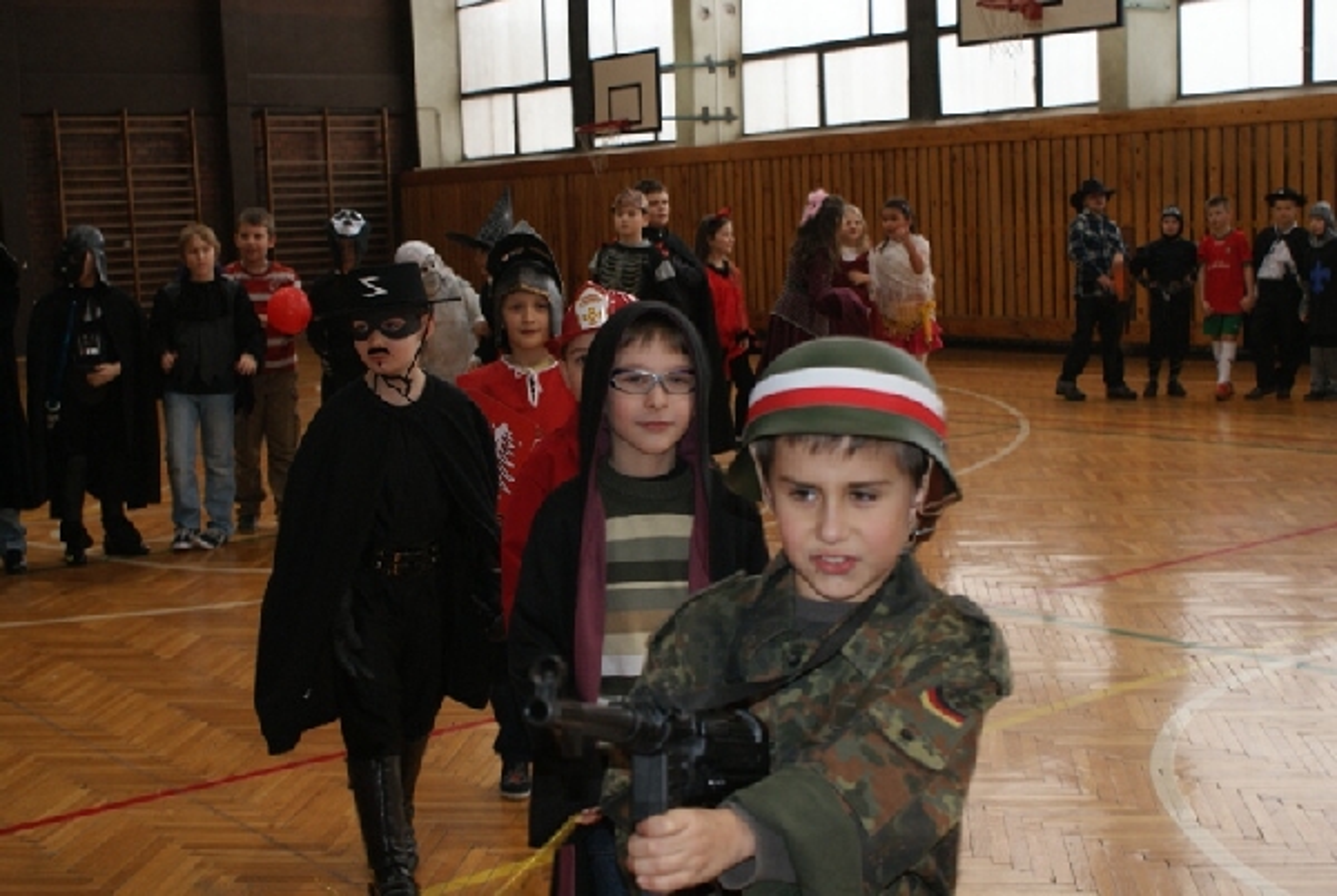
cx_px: 668
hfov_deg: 43.5
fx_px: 1674
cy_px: 448
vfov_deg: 30.0
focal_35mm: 45
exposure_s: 1/80
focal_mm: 30
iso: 400
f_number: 5
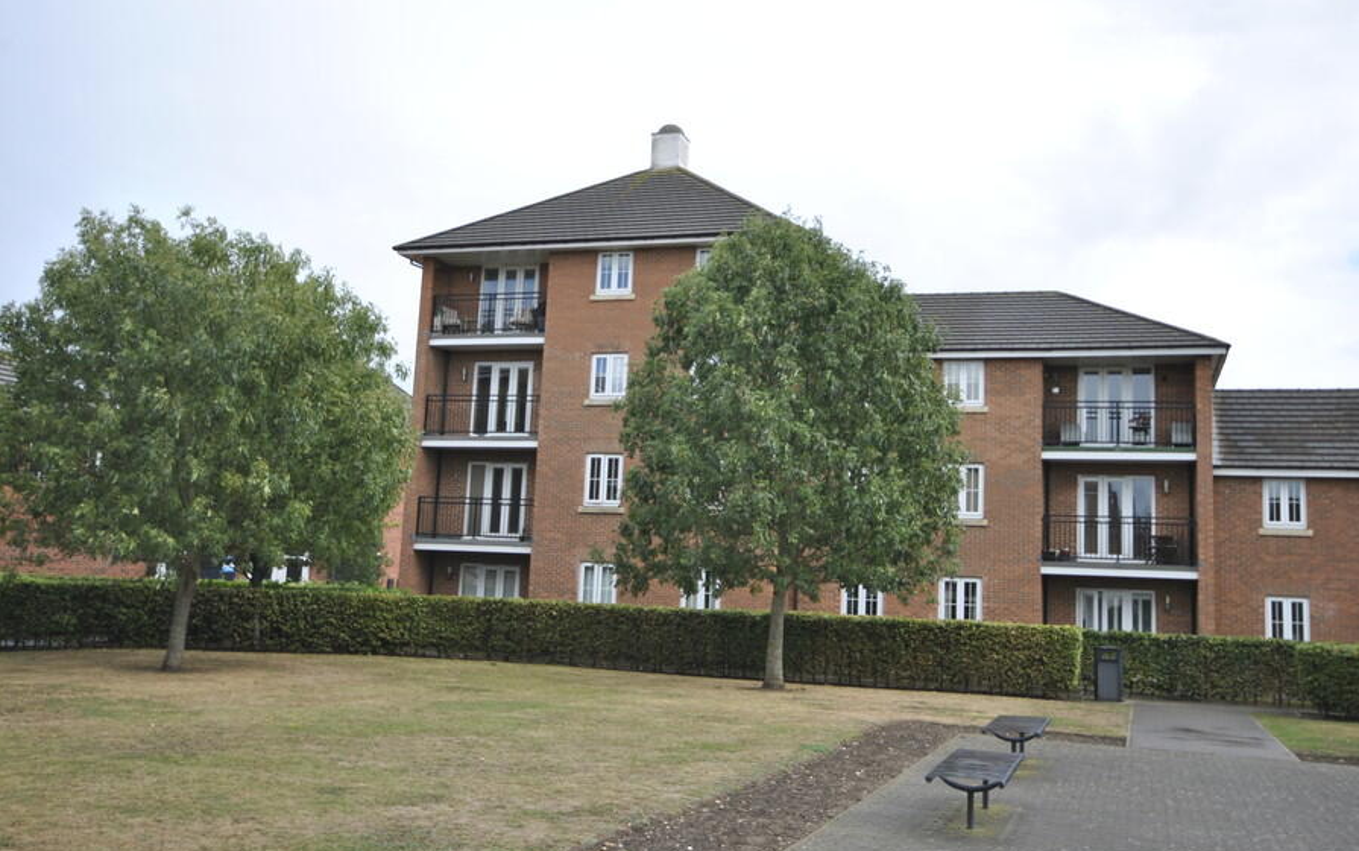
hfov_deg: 55.3
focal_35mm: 35
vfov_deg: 36.3
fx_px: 1297
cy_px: 394
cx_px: 727
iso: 100
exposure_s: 1/160
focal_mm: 20
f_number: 6.3
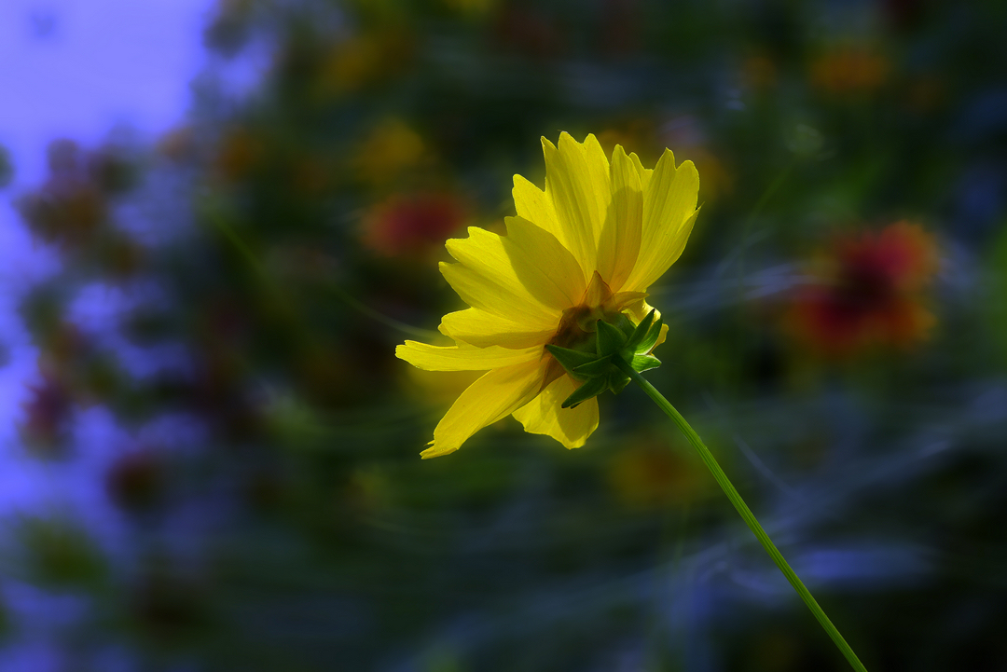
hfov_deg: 39.6
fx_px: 1399
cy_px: 336
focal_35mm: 50
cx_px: 504
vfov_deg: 27.0
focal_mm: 9.8
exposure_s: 1/400
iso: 100
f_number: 5.6
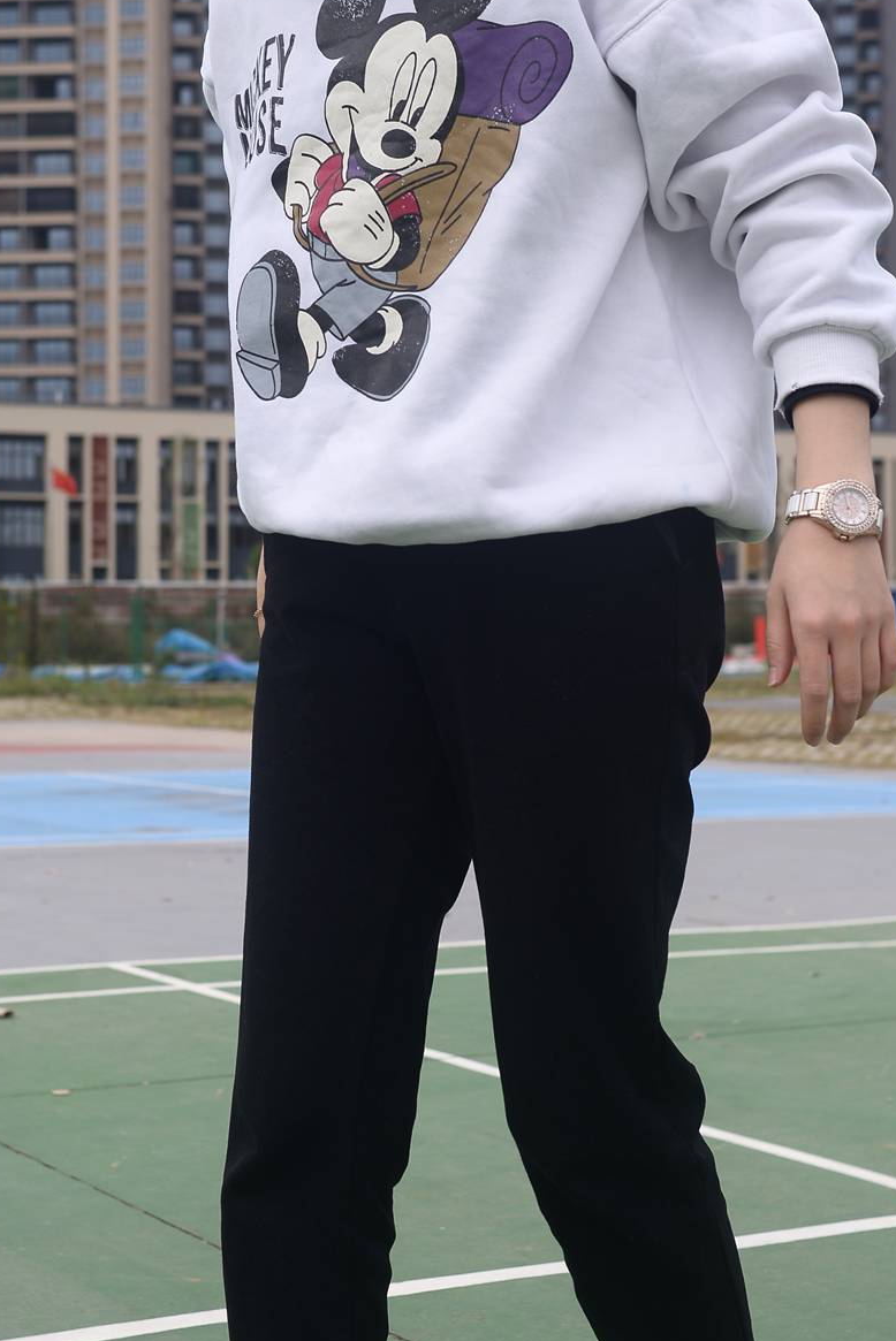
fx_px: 2349
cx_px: 352
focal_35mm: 63
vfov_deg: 31.8
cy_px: 565
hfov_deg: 21.6
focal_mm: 35
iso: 125
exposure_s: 1/640
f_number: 5.6
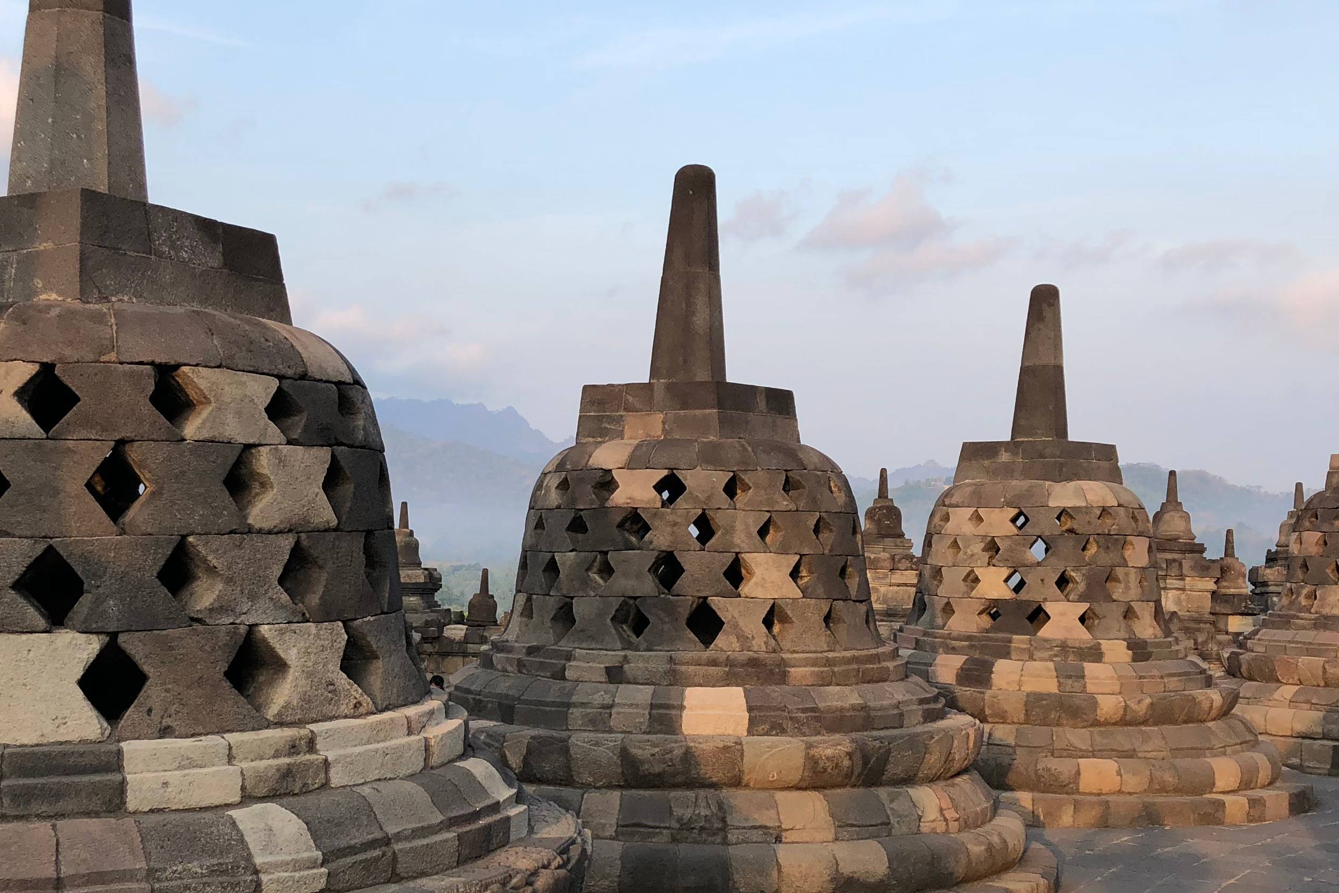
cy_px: 597
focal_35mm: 47
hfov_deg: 41.7
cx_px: 537
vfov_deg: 28.5
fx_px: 1748
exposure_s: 1/355
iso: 20
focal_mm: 4
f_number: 1.8
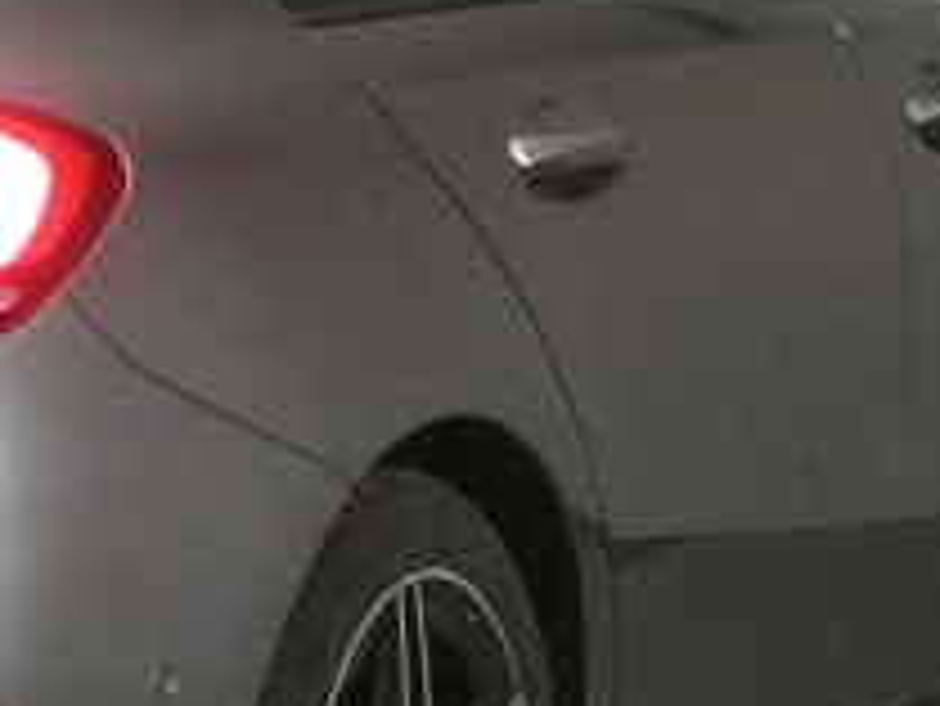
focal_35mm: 222
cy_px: 495
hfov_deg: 8.8
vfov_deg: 6.7
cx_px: -36
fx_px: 6032
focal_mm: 10.4
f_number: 4.1
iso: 1600
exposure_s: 1/60
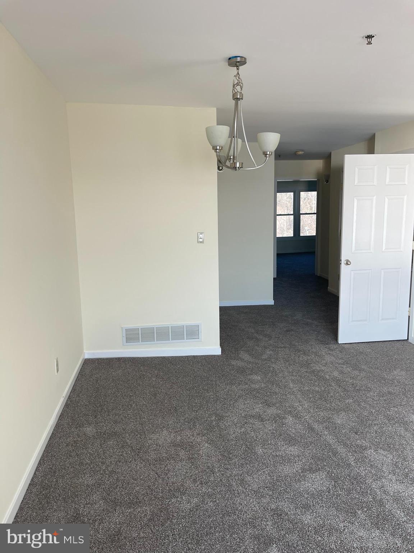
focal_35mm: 25
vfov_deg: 69.4
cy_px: 276
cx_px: 207
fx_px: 399
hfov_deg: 54.9
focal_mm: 5.1
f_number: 1.6
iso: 32
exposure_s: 1/213
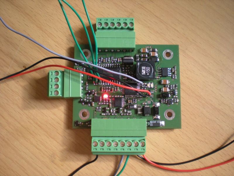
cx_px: 117
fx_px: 257
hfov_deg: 49.0
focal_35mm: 38
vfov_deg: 37.7
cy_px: 88
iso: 196
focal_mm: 6.3
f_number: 3.1
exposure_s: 1/65.4
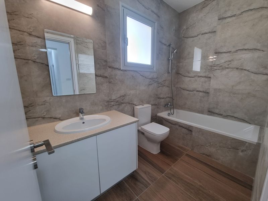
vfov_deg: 89.9
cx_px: 134
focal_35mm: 13
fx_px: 101
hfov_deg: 106.2
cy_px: 100
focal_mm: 2.2
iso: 100
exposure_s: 1/50
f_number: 2.2
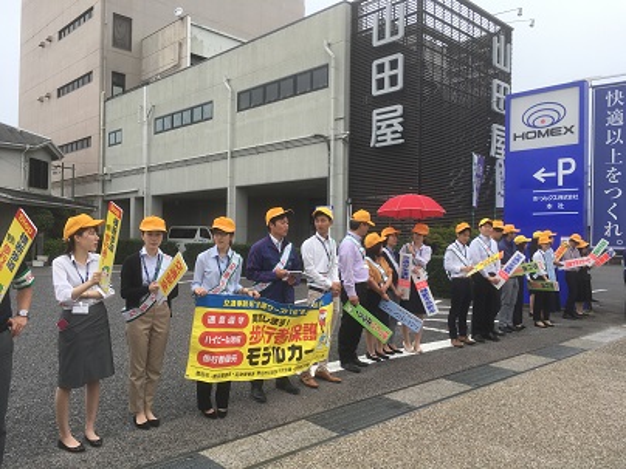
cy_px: 234
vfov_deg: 48.2
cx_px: 313
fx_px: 524
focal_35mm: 29
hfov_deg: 61.7
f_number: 2.2
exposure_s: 1/460
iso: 25
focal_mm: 4.15
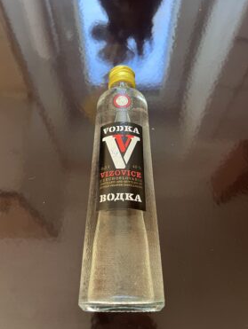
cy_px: 161
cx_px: 119
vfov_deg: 63.4
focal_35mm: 28
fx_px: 267
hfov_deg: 49.8
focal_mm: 5.7
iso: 250
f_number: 1.5
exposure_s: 1/60
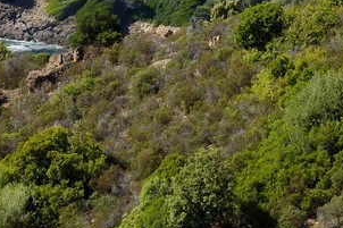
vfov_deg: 4.2
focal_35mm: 318
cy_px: -289
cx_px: -232
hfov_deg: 6.4
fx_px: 3028
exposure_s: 1/500
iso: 200
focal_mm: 60
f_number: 8
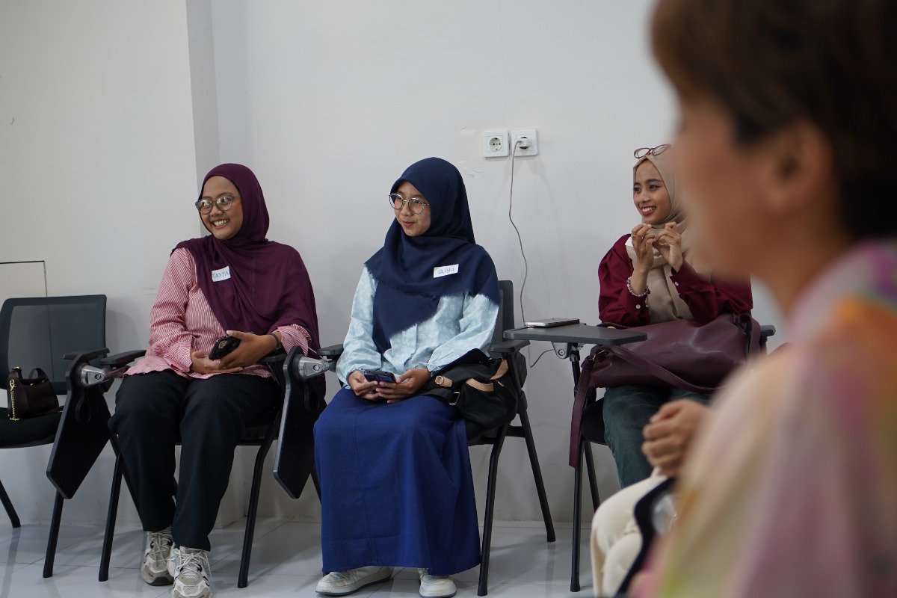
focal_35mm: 52
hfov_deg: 38.2
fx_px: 1296
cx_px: 448
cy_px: 299
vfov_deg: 26.0
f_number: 1.8
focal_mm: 35
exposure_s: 1/200
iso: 250
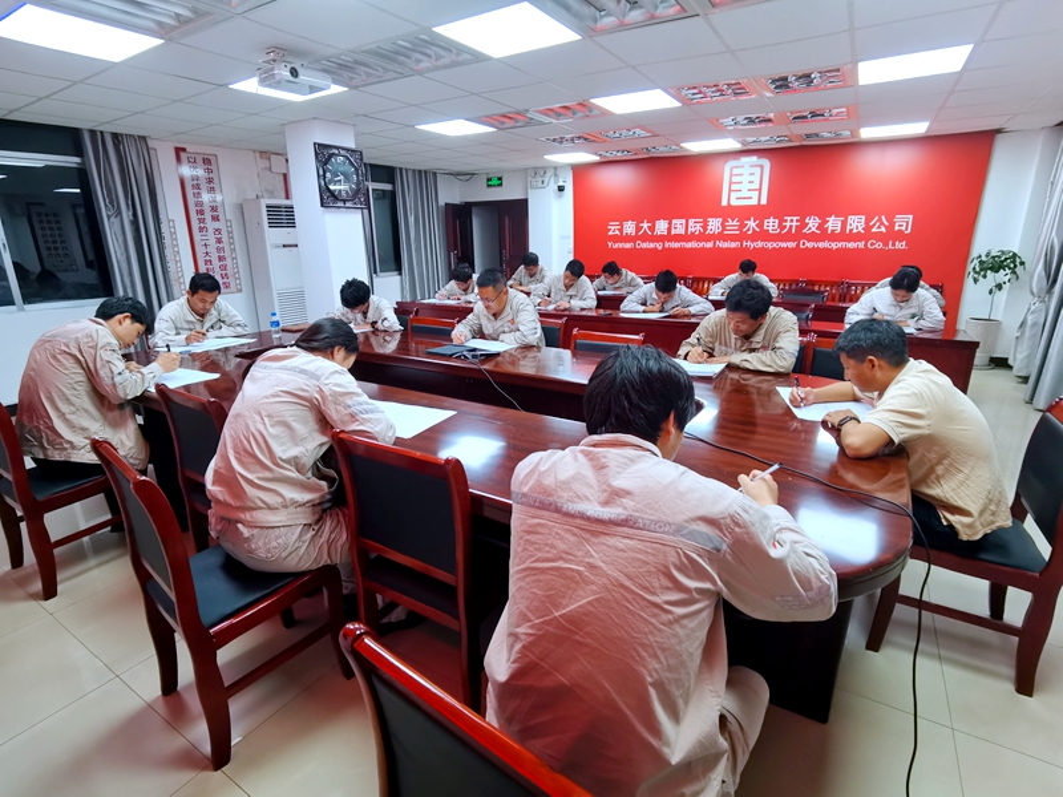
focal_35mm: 17
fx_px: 522
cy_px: 398
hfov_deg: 91.0
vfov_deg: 74.7
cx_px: 532
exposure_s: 1/50
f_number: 2.2
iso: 200
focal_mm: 2.26
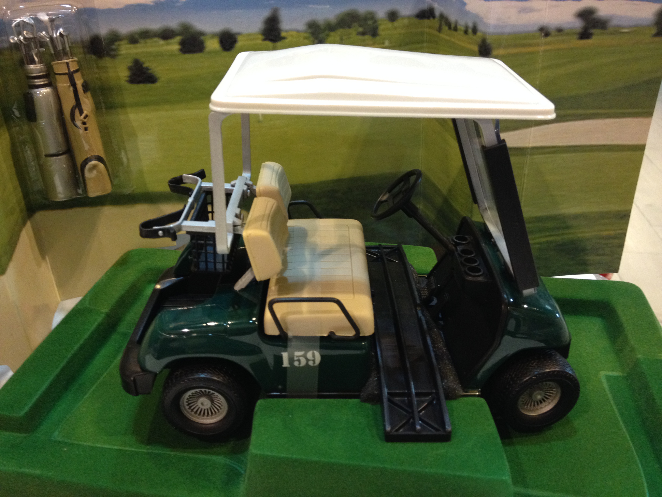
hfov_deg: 52.6
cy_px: 248
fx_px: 669
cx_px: 331
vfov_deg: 40.7
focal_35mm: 35
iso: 250
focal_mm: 4.28
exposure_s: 1/20
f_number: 2.4
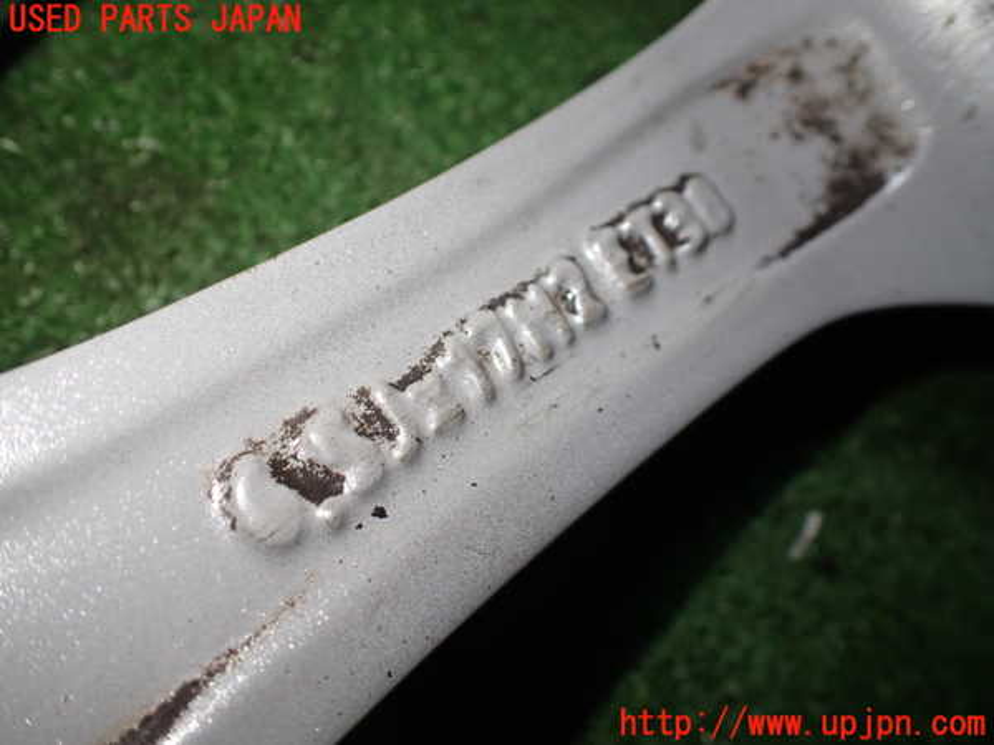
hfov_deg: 60.0
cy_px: 372
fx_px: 861
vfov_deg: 46.8
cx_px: 497
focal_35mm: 30
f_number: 2.3
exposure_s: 1/125
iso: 250
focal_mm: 5.4
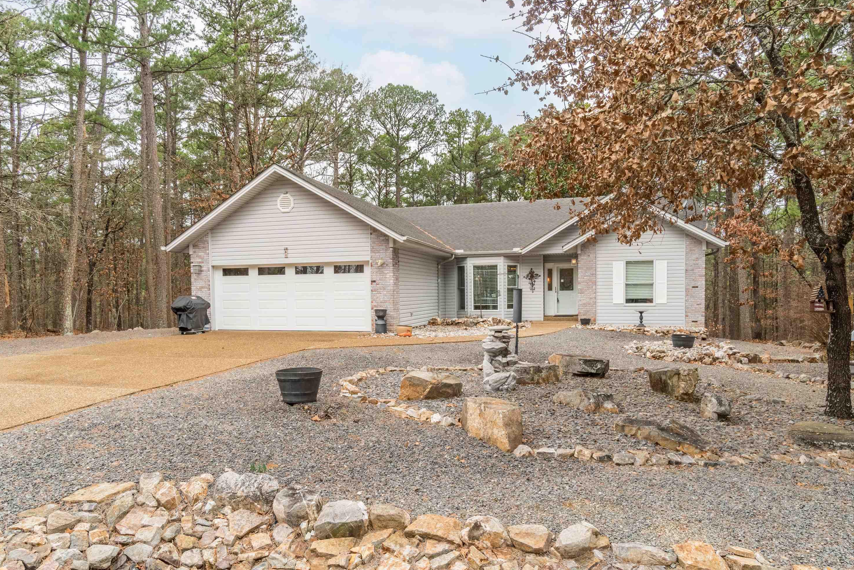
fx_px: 522
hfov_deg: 78.6
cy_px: 290
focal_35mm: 22
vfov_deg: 57.2
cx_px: 441
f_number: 10
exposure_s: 1/250
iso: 160
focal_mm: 14
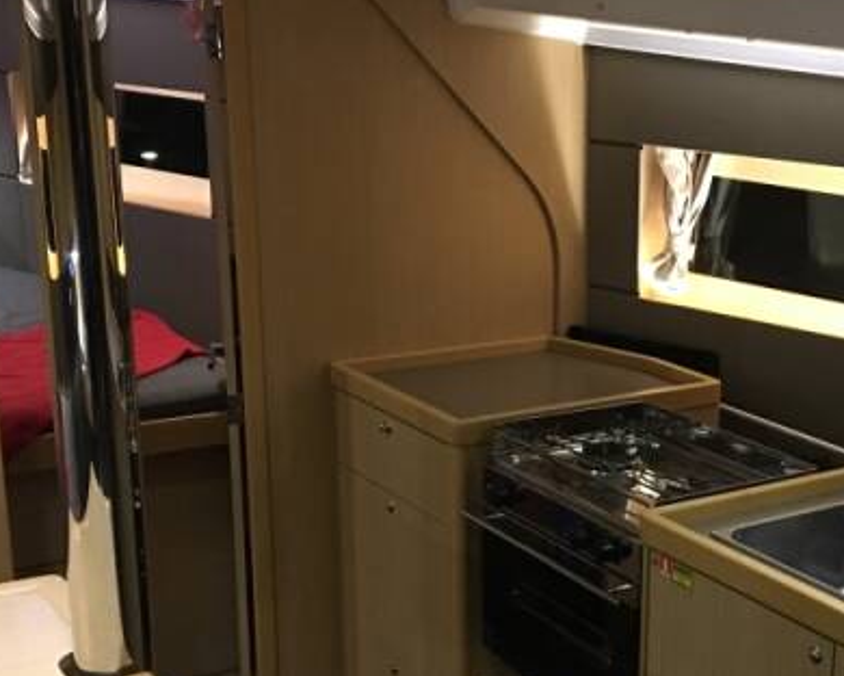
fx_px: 1449
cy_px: 453
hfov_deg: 31.4
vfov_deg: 26.1
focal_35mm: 58
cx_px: 712
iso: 100
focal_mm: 4.15
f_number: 2.2
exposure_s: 1/8
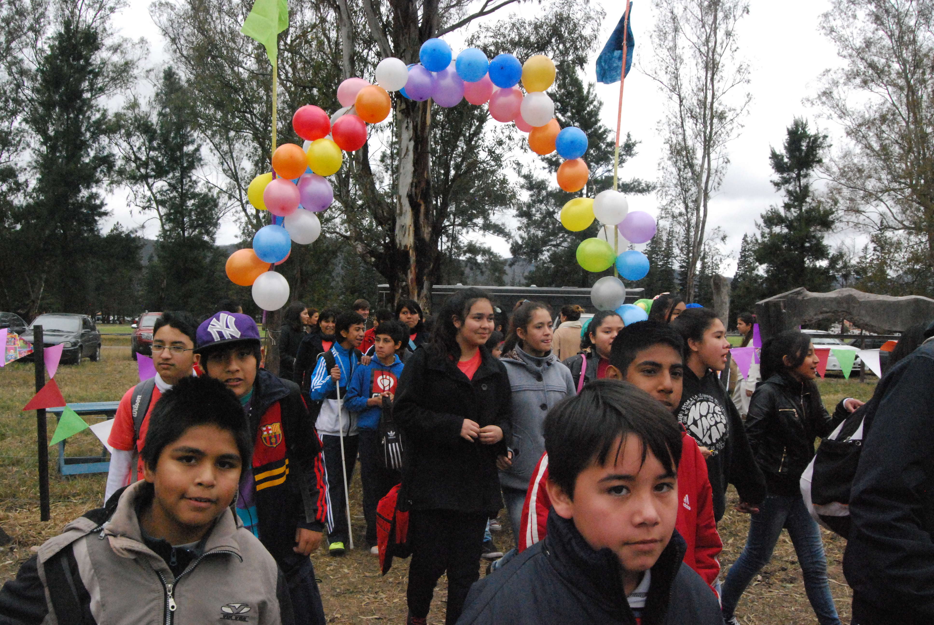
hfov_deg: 61.9
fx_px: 779
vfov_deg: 43.7
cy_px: 312
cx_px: 467
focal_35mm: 30
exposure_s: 1/640
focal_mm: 20
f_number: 13
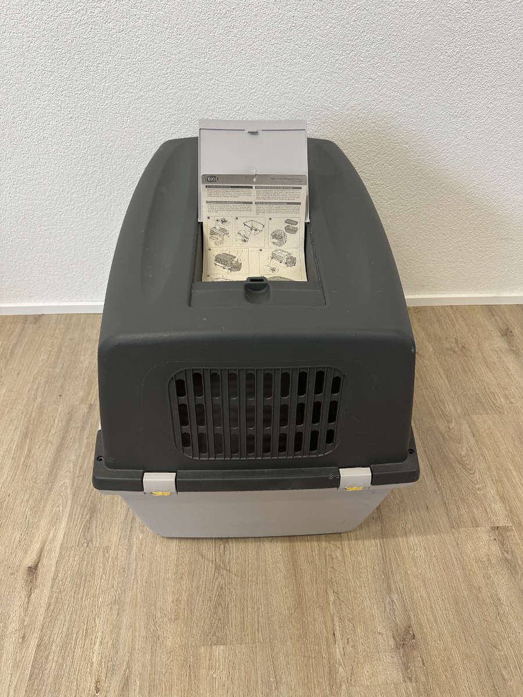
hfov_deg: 56.8
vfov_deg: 71.6
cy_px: 348
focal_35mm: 24
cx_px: 262
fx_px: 483
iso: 160
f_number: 1.8
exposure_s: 1/100
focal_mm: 6.9
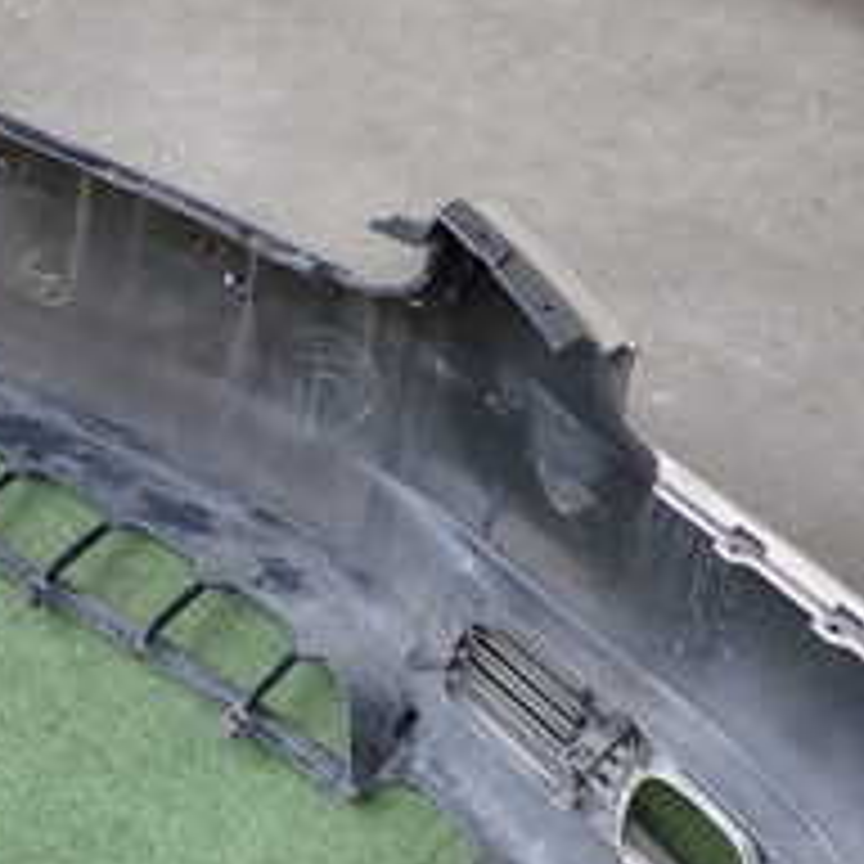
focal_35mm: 83
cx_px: -86
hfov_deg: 20.0
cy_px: 598
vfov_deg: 20.8
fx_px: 2344
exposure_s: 1/125
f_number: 2.3
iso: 200
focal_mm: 5.4
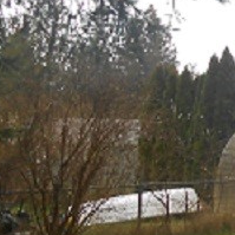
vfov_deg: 14.7
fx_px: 906
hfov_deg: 12.2
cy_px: 59
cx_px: 537
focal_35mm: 118
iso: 80
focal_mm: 4.6
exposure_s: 1/60
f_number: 3.5
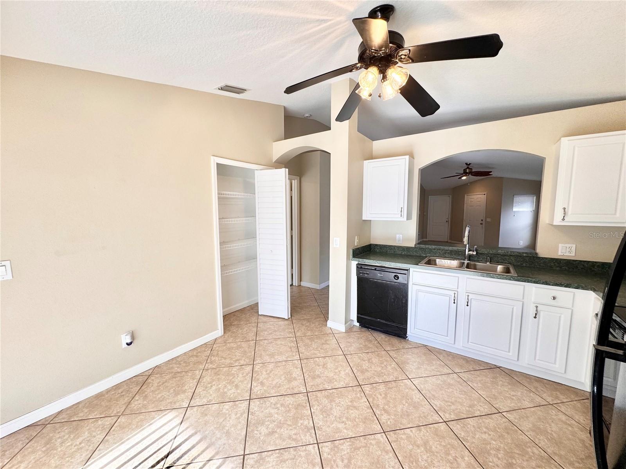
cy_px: 234
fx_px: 253
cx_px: 313
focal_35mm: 14
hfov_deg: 102.1
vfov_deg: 85.7
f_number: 2.2
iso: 64
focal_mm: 2.22
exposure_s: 1/120
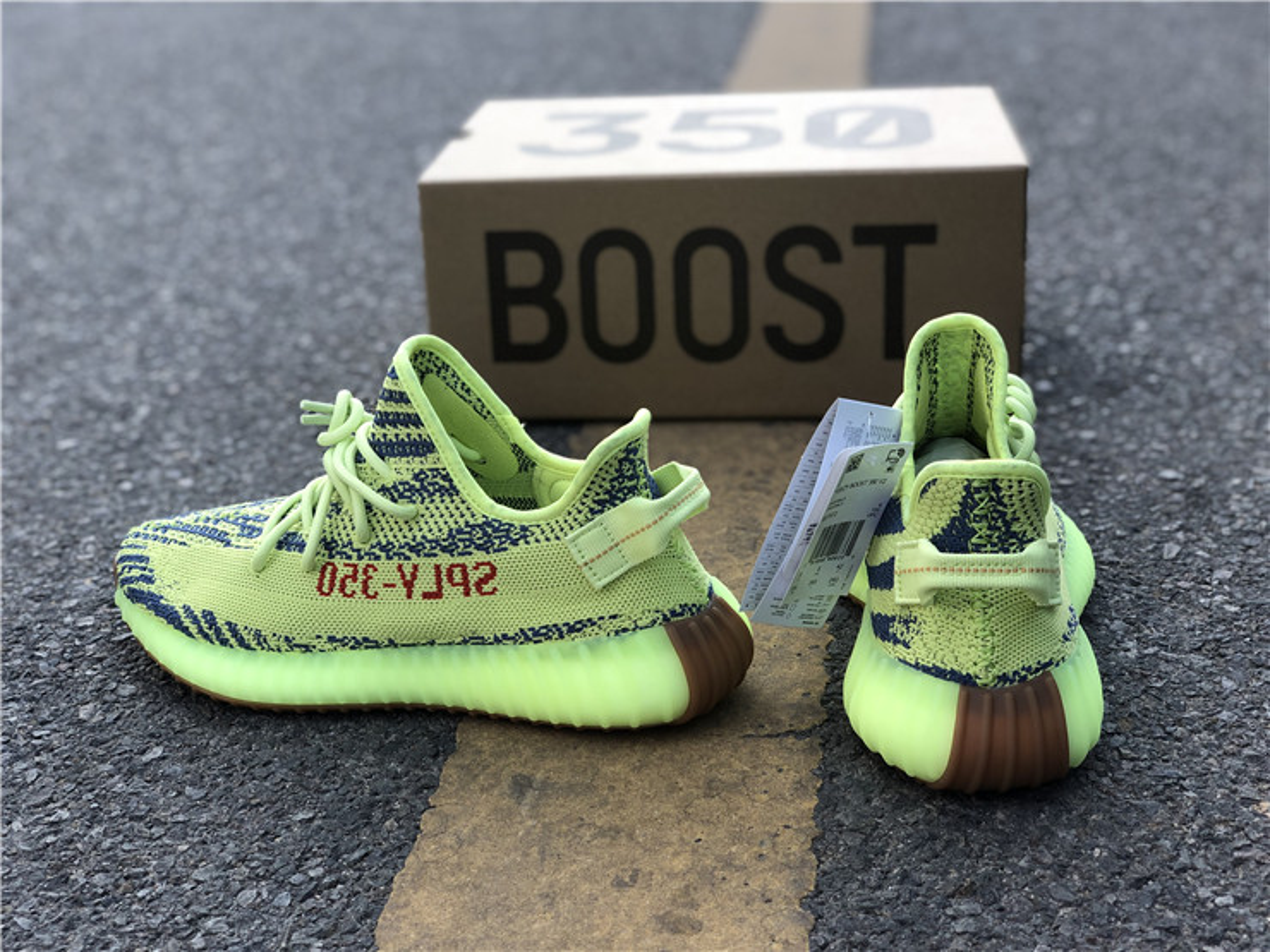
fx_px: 1908
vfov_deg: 28.0
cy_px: 476
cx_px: 635
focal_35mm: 52
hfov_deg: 36.8
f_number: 2.4
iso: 20
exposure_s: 1/120
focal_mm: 6
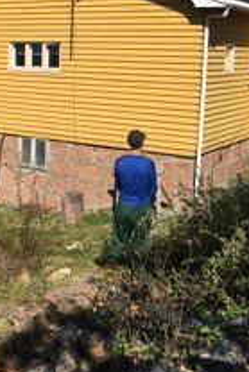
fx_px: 601
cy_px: 122
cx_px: 21
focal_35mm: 58
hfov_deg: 22.8
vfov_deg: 34.1
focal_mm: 4.15
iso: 25
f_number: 2.2
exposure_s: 1/2137
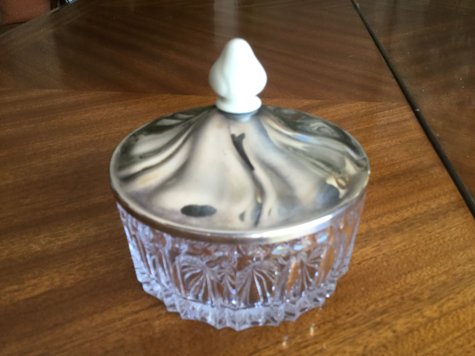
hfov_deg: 58.4
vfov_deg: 45.4
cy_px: 178
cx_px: 238
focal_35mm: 31
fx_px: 425
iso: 50
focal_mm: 3.3
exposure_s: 1/33
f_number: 2.4
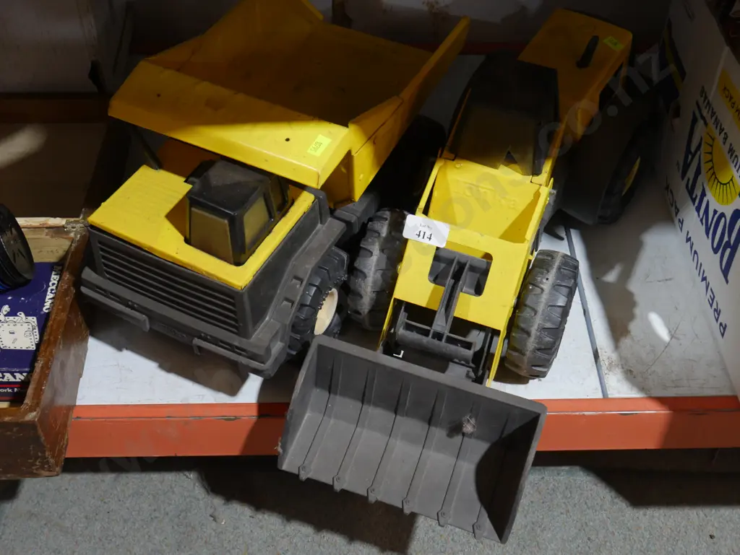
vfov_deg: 31.5
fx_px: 984
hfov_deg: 41.2
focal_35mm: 46
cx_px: 370
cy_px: 278
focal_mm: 23
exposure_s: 1/60
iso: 1000
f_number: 5.1
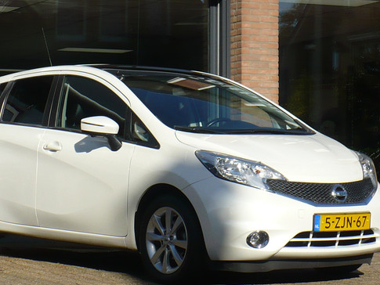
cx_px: 169
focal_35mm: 136
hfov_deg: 14.5
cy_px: 108
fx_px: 1493
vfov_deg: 10.9
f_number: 9
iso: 100
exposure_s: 1/200
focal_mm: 11.4
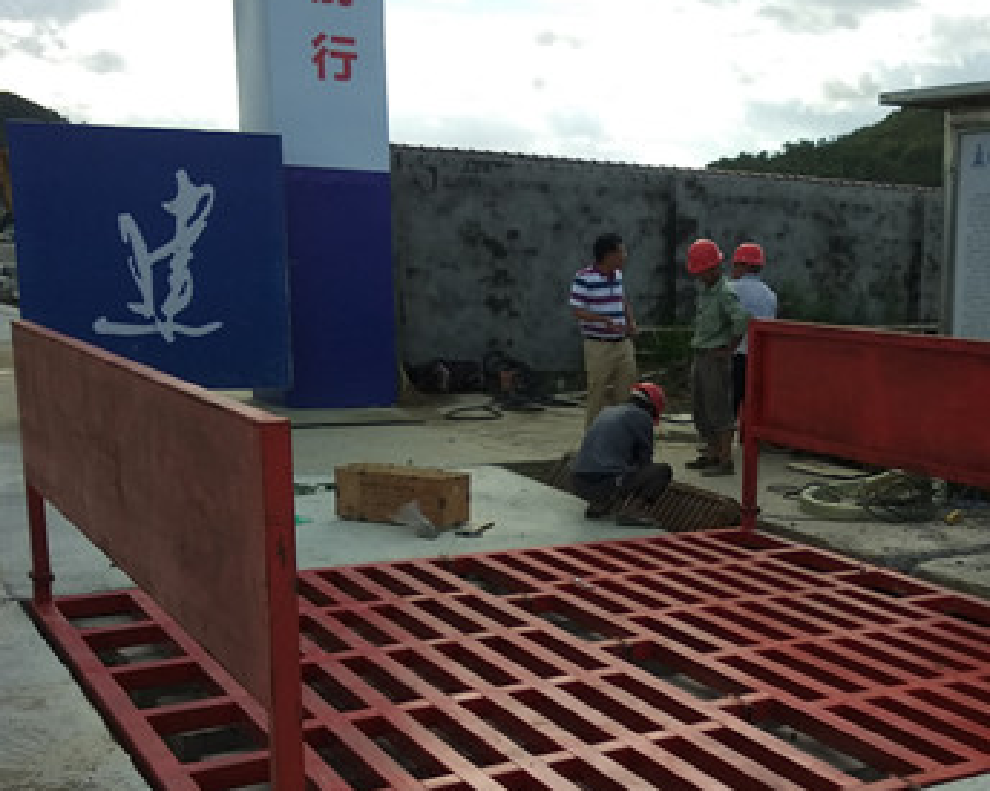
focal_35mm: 48
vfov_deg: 31.2
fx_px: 1406
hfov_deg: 37.4
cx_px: 797
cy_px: 519
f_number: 2.2
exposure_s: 1/856
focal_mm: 3.81
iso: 125
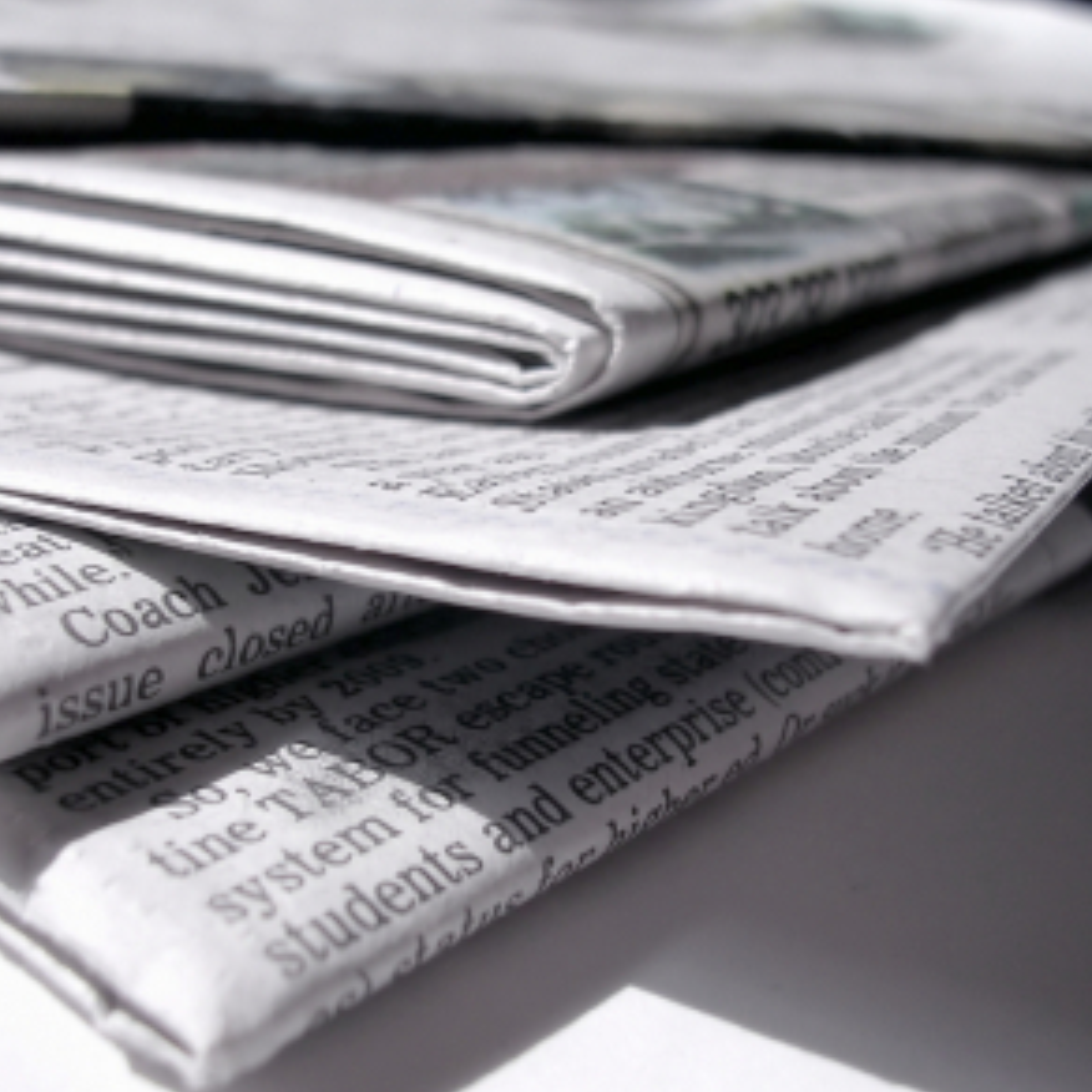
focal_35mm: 46
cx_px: 490
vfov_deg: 36.8
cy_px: 542
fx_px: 1642
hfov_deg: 36.8
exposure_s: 1/378
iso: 100
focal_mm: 5.8
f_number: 2.8
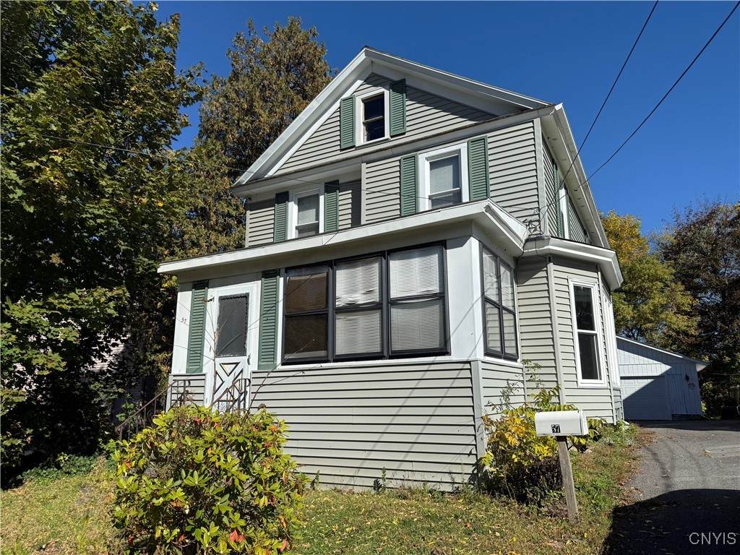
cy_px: 278
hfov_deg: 71.6
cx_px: 370
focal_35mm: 24
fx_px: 513
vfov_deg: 56.8
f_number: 1.78
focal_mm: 6.76
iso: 80
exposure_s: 1/5714
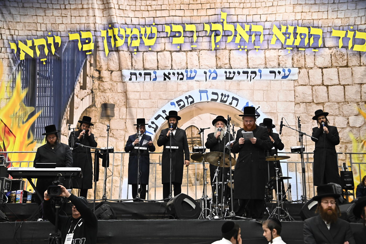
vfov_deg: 23.4
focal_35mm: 58
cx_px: 183
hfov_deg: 34.5
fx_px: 589
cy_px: 122
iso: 3200
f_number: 5
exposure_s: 1/250
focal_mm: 58
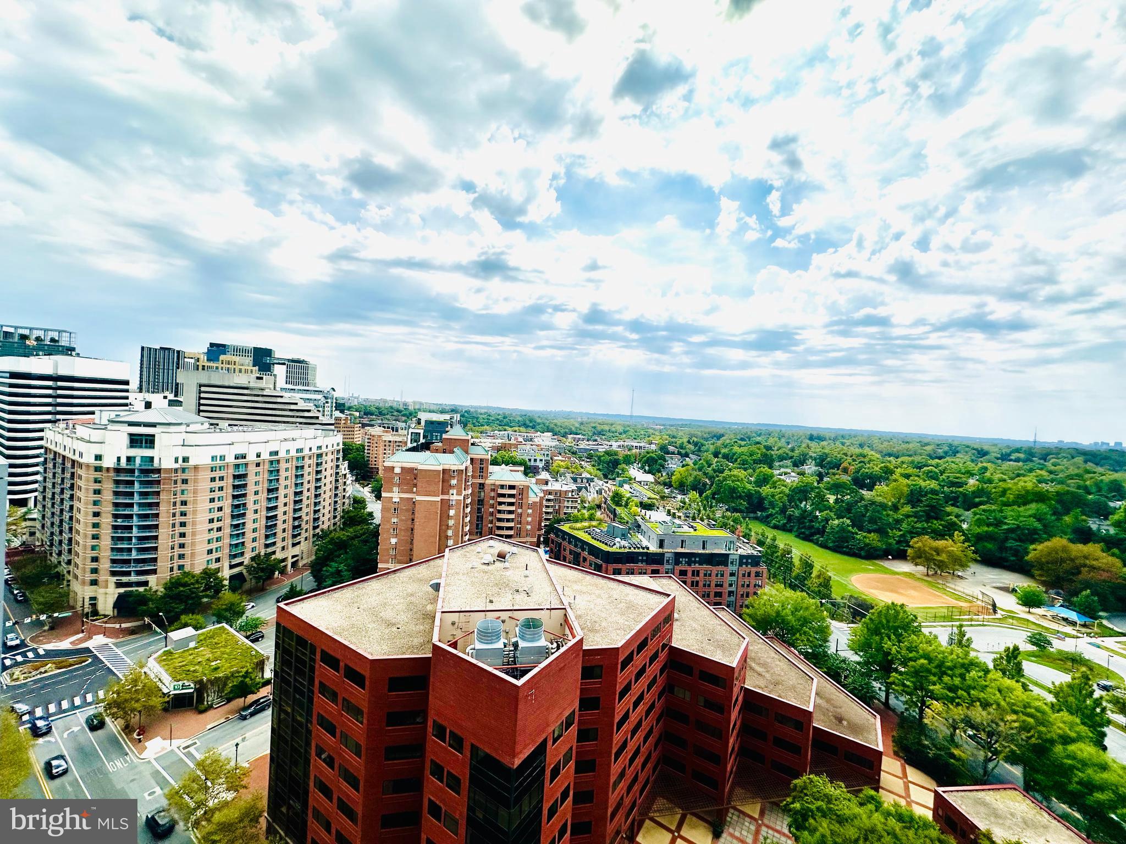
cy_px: 422
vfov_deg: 85.7
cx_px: 563
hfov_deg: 102.1
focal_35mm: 14
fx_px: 455
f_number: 2.2
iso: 50
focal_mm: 2.22
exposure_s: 1/5556
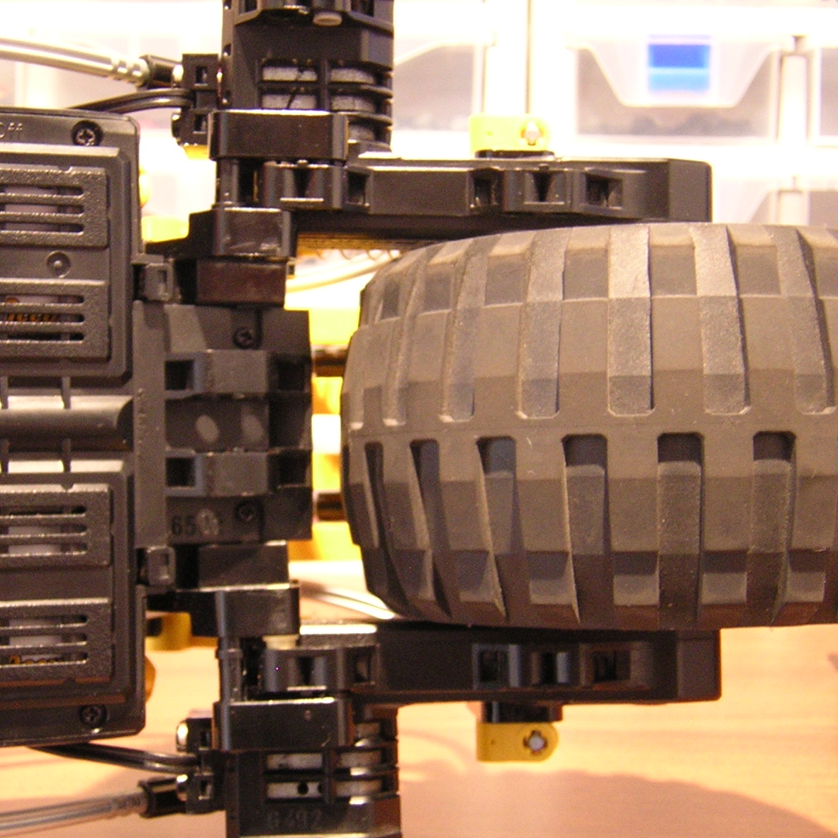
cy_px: 423
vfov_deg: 28.2
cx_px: 319
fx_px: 1671
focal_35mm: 61
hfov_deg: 28.1
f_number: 3.1
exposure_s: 1.4
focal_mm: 6.6
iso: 400
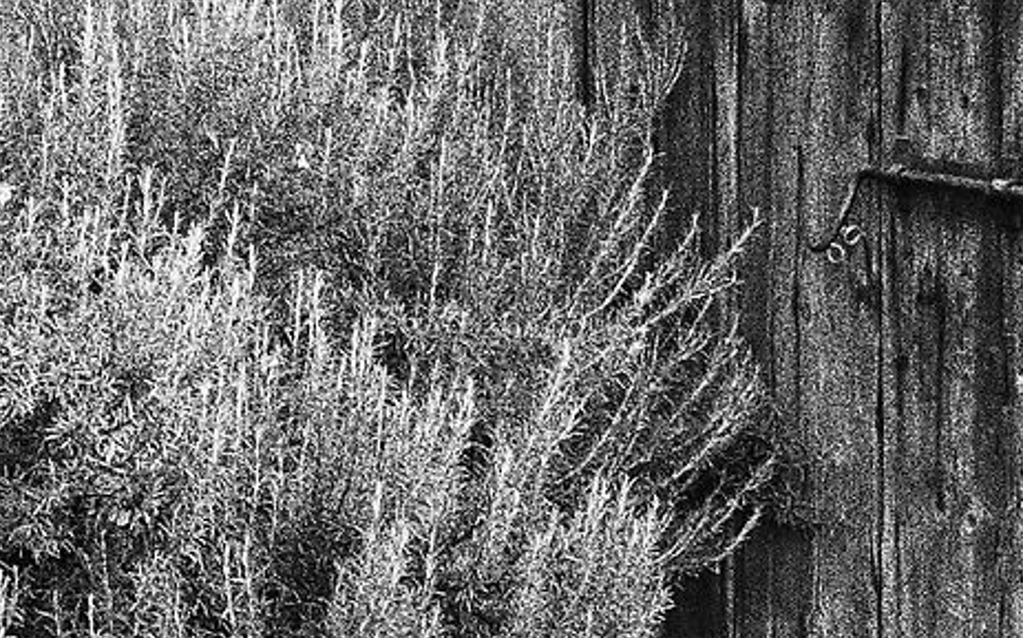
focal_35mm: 143
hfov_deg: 14.5
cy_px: -349
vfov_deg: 8.9
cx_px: 917
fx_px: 3985
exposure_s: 1/160
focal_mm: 13
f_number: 4
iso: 200
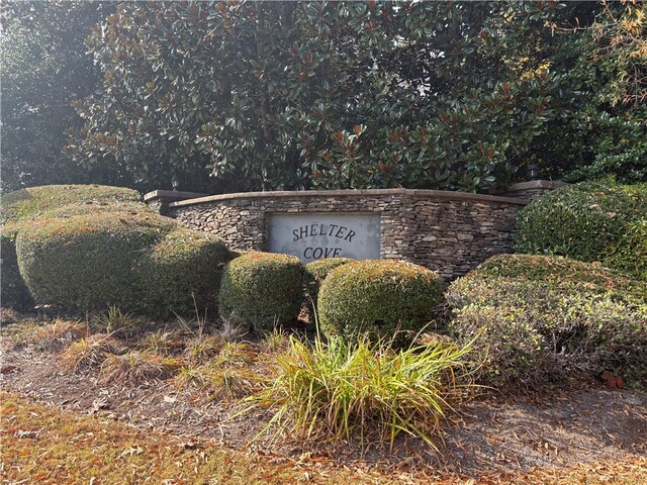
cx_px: 324
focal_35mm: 26
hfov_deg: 67.3
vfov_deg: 53.1
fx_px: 486
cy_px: 242
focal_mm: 5.96
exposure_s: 1/350
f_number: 1.6
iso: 50
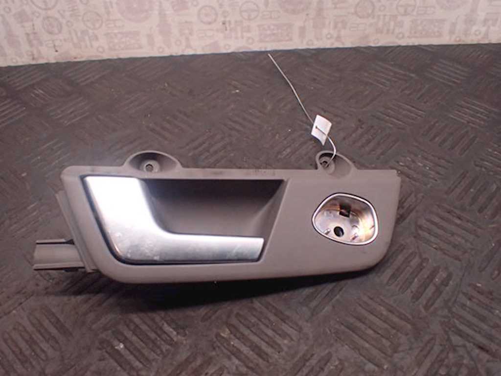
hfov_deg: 60.0
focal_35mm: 30
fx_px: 434
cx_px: 250
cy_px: 188
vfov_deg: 46.8
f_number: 2.3
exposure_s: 1/125
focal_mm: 5.5
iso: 800
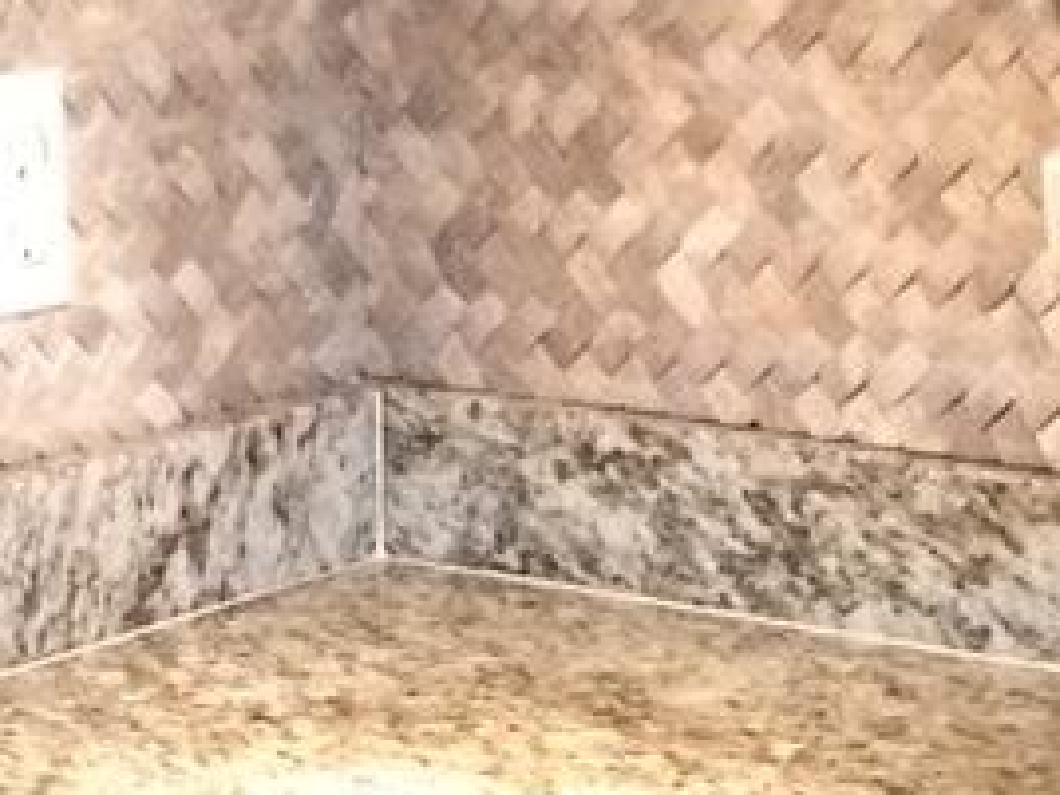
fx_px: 4410
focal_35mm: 144
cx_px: 793
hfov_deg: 13.7
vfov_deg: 10.1
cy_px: 949
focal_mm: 4.15
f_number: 2.2
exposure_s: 1/17
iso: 320
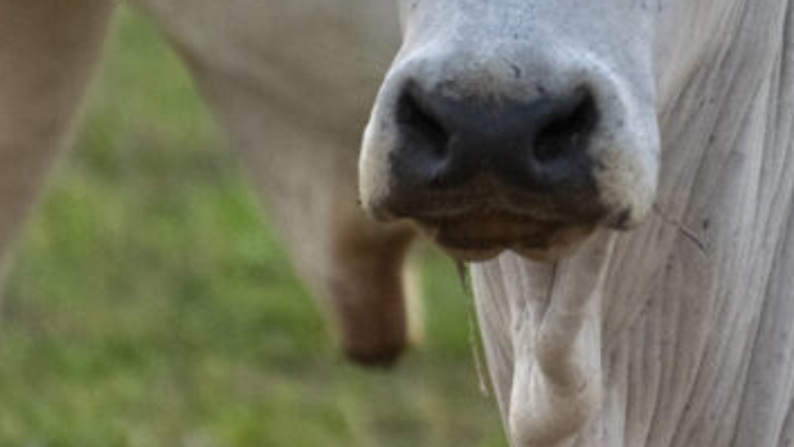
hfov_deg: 2.7
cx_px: 684
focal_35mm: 801
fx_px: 16873
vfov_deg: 1.5
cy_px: -92
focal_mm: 200
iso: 2000
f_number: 5.6
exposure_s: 1/125
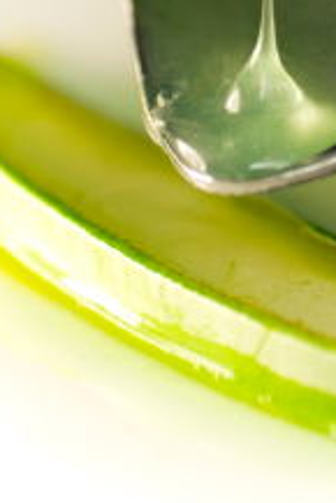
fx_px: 4095
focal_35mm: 293
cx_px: 302
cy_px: 63
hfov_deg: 4.7
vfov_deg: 7.0
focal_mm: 100
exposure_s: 1/15
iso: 100
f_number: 5.6
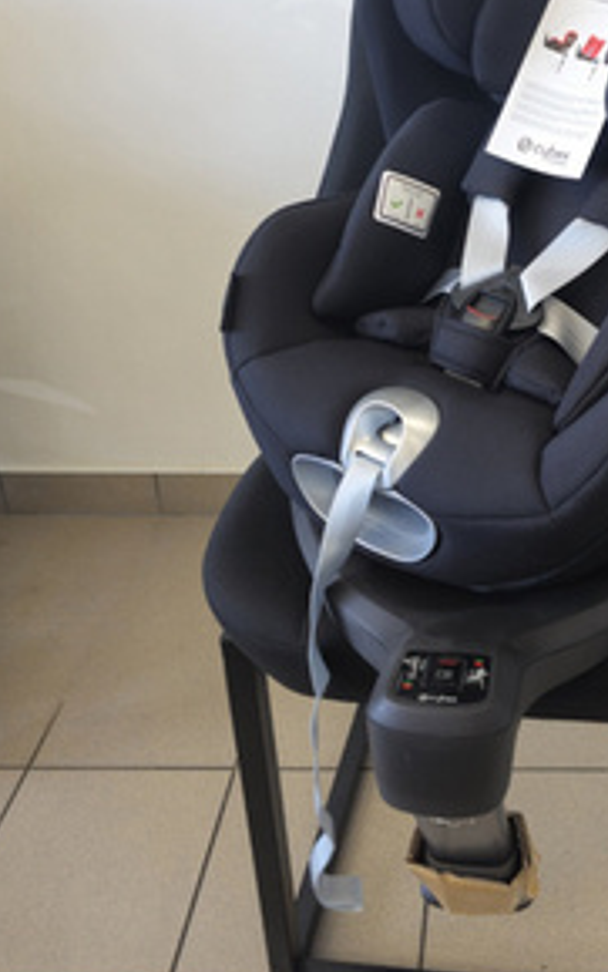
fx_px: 1006
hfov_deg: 32.0
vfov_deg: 50.2
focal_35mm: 38
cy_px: 293
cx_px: 551
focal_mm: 6.3
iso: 25
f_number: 1.7
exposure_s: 1/50
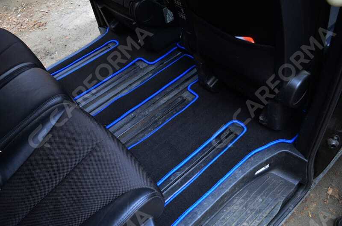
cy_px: 113
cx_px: 171
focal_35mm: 30
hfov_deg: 62.1
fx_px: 284
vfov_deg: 43.4
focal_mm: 20
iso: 800
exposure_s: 1/30
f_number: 3.8
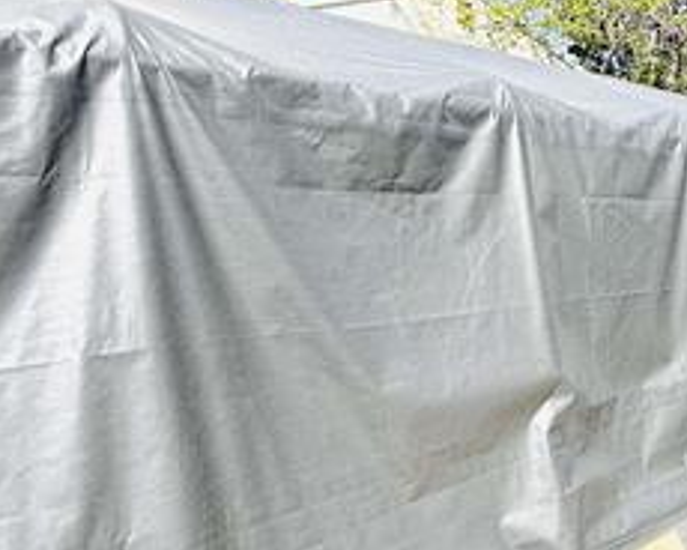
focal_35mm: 38
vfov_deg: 39.2
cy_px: 266
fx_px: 773
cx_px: 657
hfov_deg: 42.6
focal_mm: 2.22
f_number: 2.2
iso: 50
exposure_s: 1/1211
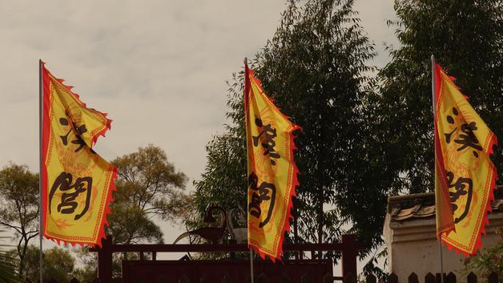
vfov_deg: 6.5
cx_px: 252
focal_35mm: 186
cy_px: 129
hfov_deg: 11.6
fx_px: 2480
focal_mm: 64.84
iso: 100
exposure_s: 1/1000
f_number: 7.1
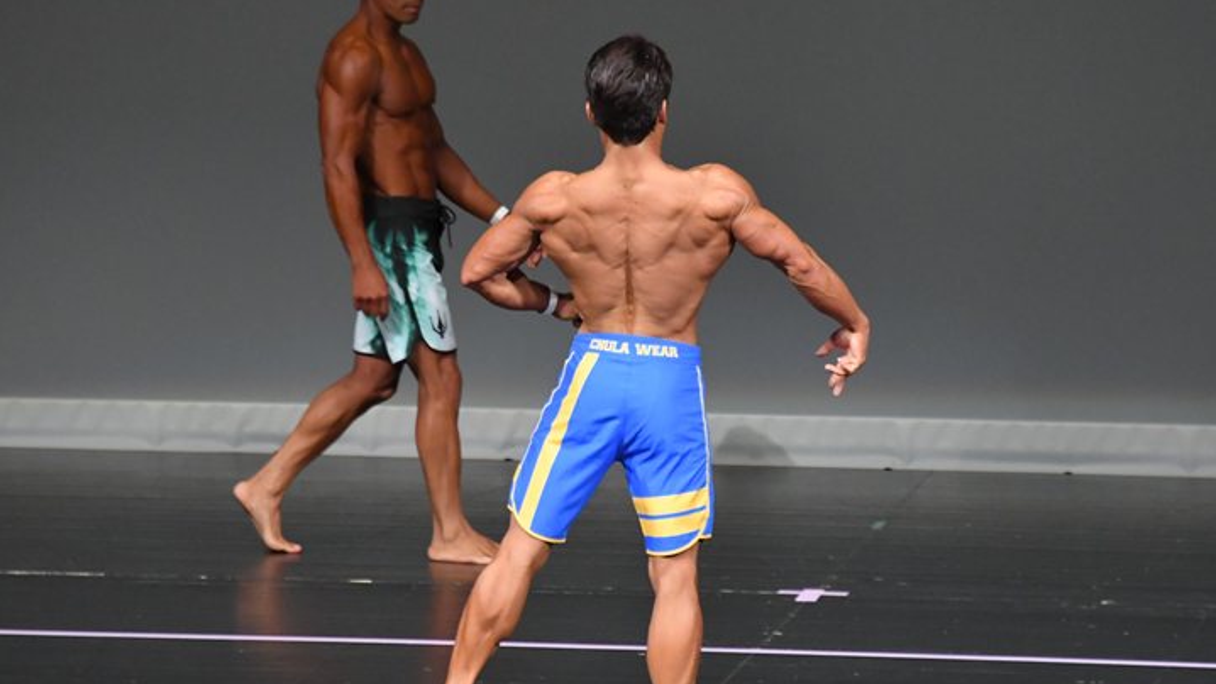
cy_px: 394
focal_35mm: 424
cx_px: 614
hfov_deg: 5.1
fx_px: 13672
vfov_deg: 2.9
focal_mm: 250
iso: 5000
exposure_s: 1/400
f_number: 5.6
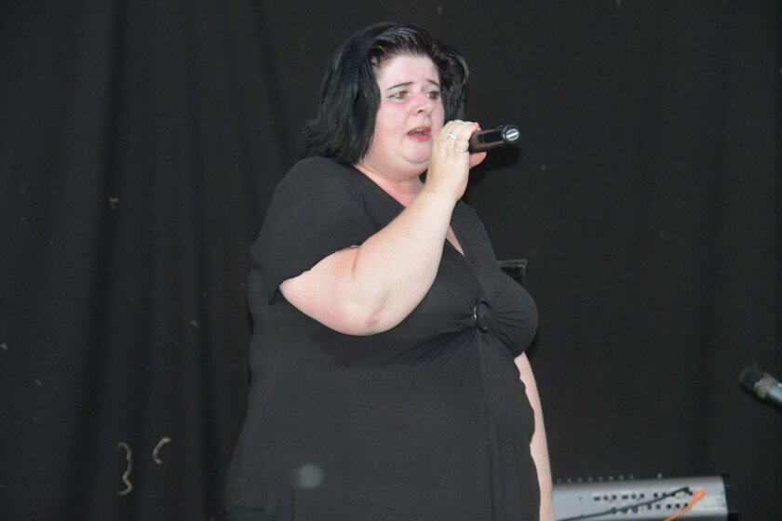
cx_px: 391
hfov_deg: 13.7
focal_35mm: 150
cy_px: 260
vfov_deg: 9.1
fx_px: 3258
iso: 2000
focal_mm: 100
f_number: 5
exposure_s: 1/60
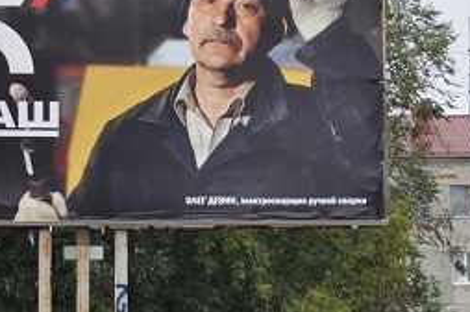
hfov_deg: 6.4
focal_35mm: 321
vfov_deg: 4.3
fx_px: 4188
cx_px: 257
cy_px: 211
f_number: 4.5
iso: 560
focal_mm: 68
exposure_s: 1/250
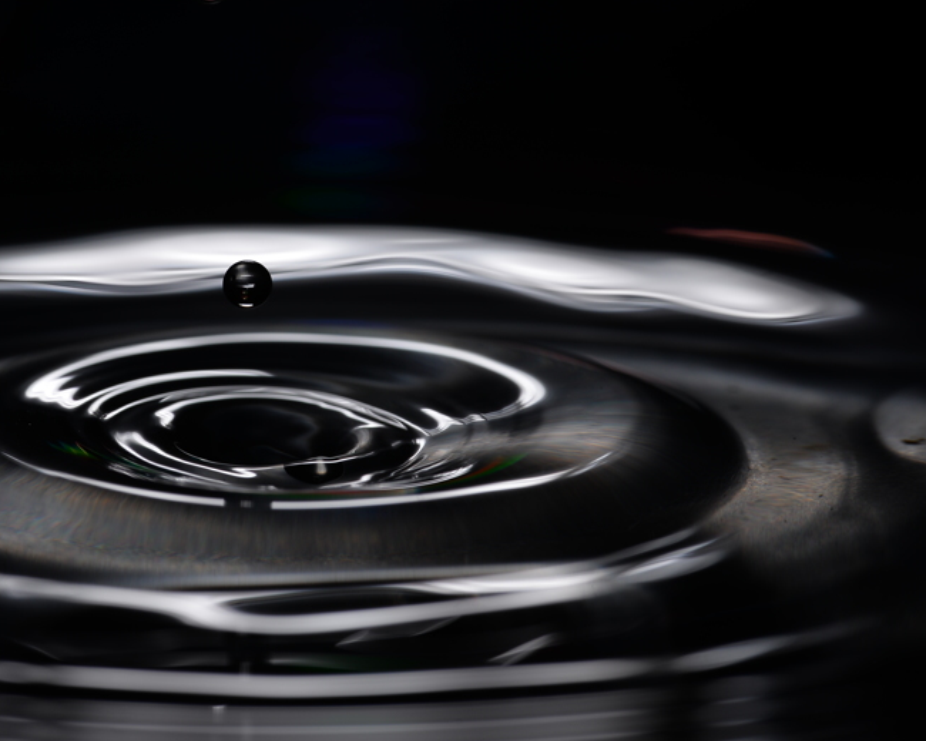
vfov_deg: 5.8
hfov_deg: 7.3
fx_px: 7290
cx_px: 335
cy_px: 283
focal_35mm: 266
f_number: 13
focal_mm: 180
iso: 100
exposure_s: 1/250
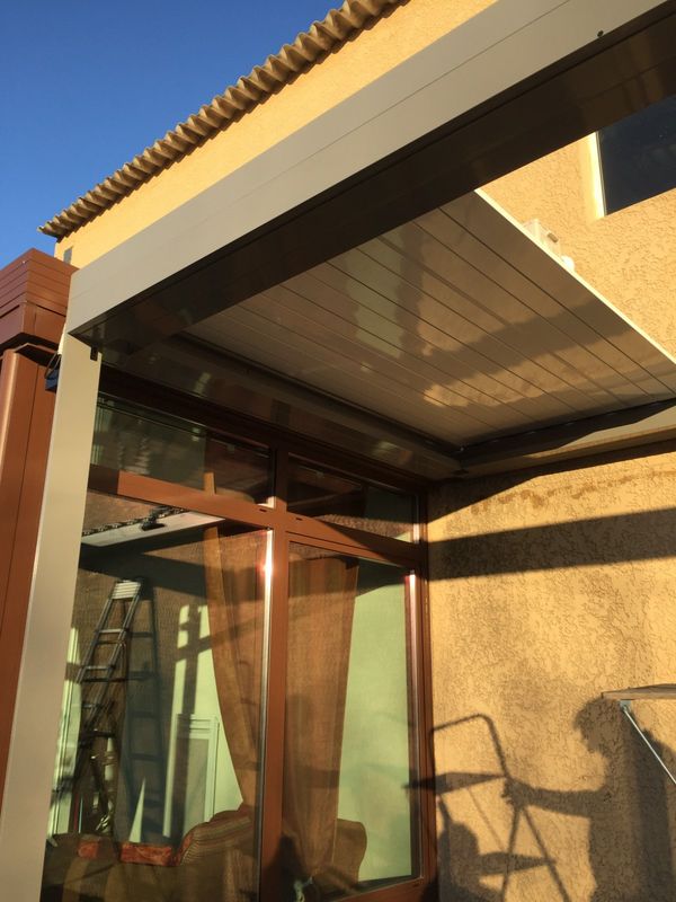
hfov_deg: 48.2
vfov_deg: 61.7
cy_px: 451
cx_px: 338
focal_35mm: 29
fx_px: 755
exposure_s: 1/942
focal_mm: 4.15
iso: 32
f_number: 2.2
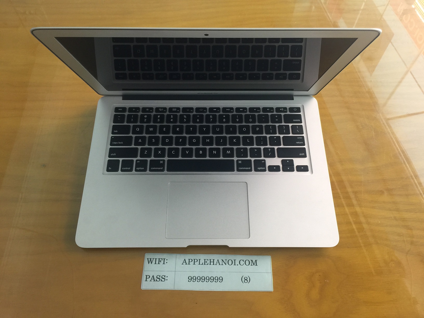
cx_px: 212
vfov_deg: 48.2
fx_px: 355
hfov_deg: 61.7
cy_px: 159
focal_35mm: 29
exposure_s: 1/33
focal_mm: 4.15
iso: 50
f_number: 2.2
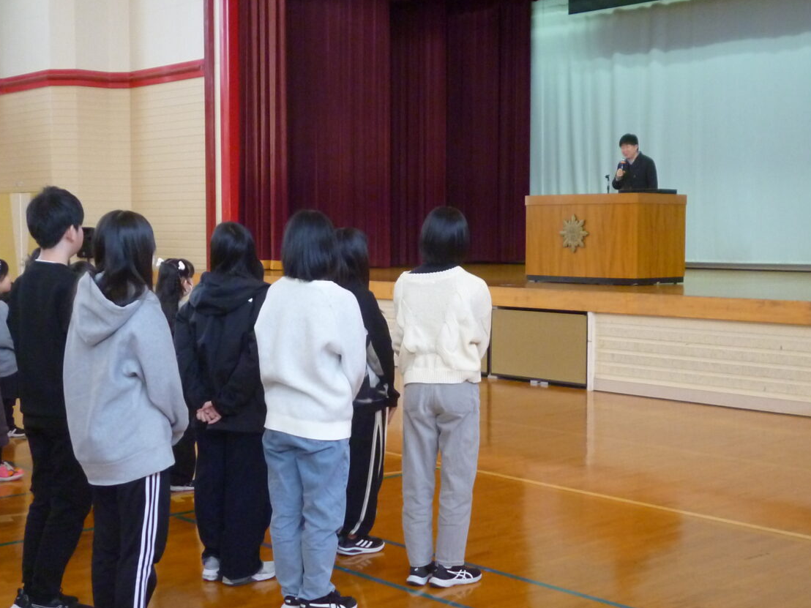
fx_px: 1218
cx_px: 437
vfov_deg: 28.0
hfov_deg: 36.8
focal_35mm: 52
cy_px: 309
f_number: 3.3
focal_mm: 5.7
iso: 400
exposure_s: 1/50
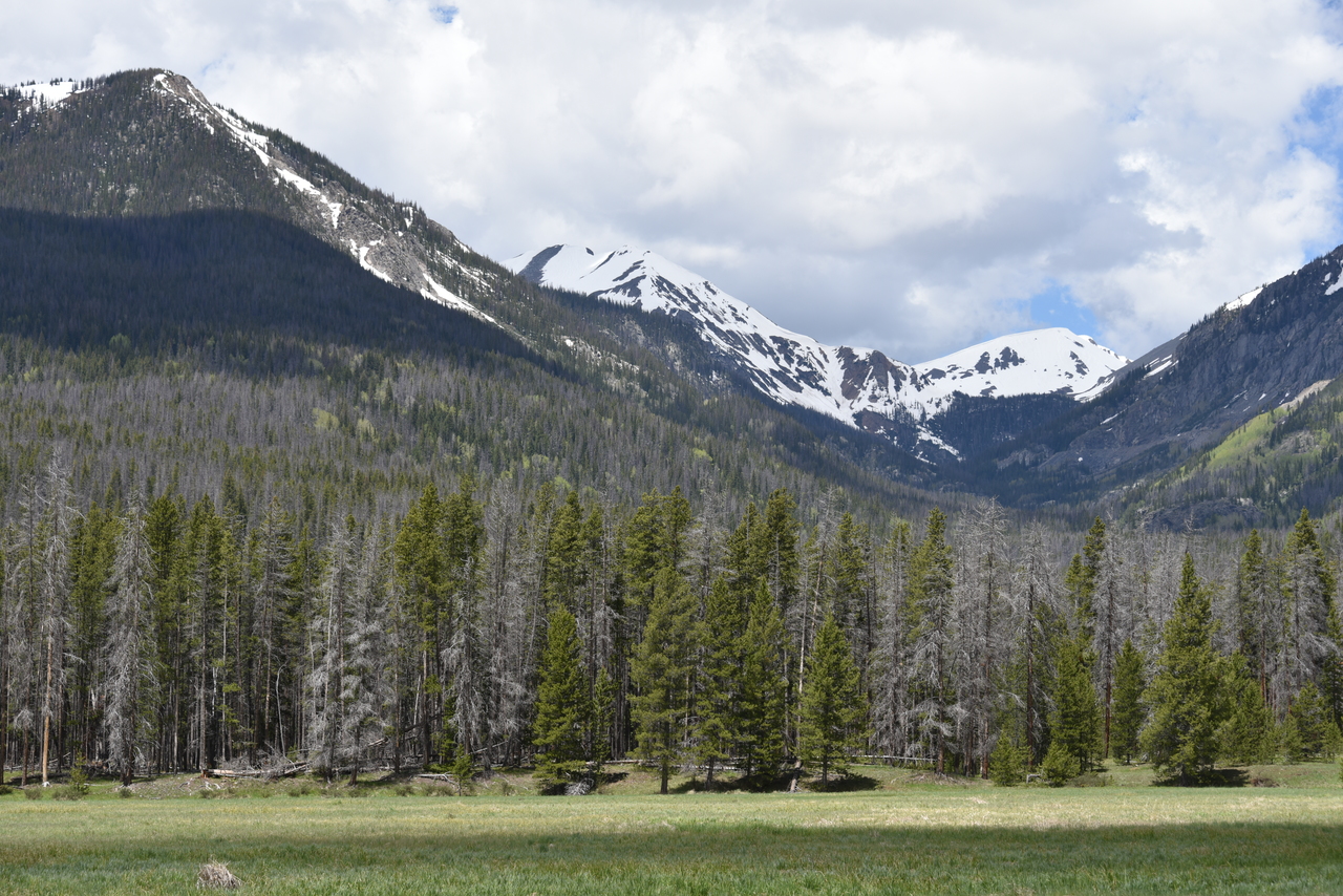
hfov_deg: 23.9
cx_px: 672
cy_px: 448
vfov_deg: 16.1
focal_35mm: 85
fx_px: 3171
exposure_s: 1/250
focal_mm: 85
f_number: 8
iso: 100
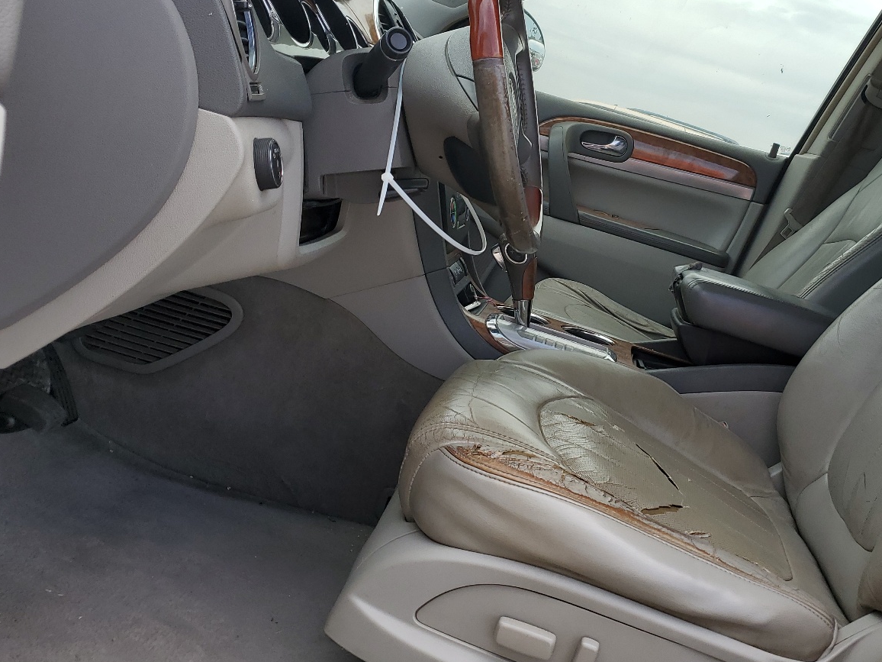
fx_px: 917
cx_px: 601
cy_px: 295
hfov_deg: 50.3
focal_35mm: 36
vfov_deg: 39.6
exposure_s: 1/1429
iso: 50
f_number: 1.5
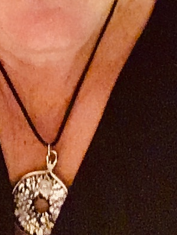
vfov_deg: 17.8
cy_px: -105
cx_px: -8
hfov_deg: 14.5
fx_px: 681
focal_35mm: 100
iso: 1000
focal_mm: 2.15
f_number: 2.4
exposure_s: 1/15
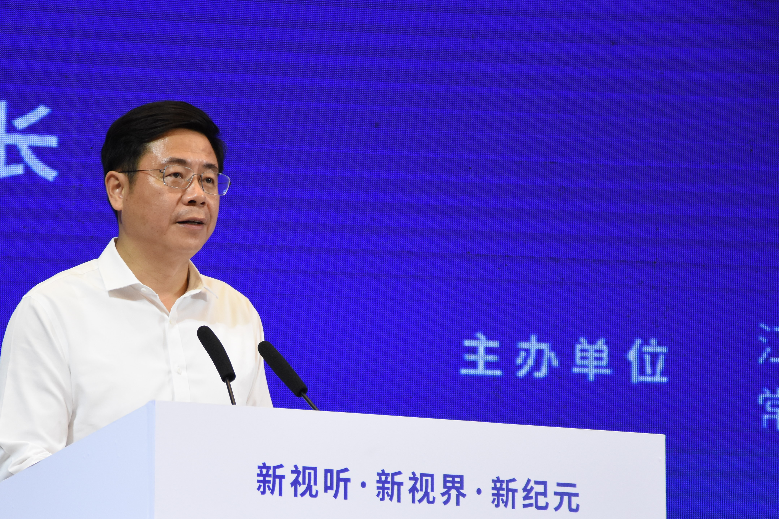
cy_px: 355
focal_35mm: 157
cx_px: 244
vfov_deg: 8.8
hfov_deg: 13.1
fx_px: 3390
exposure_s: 1/200
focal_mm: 75
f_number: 5
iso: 1250
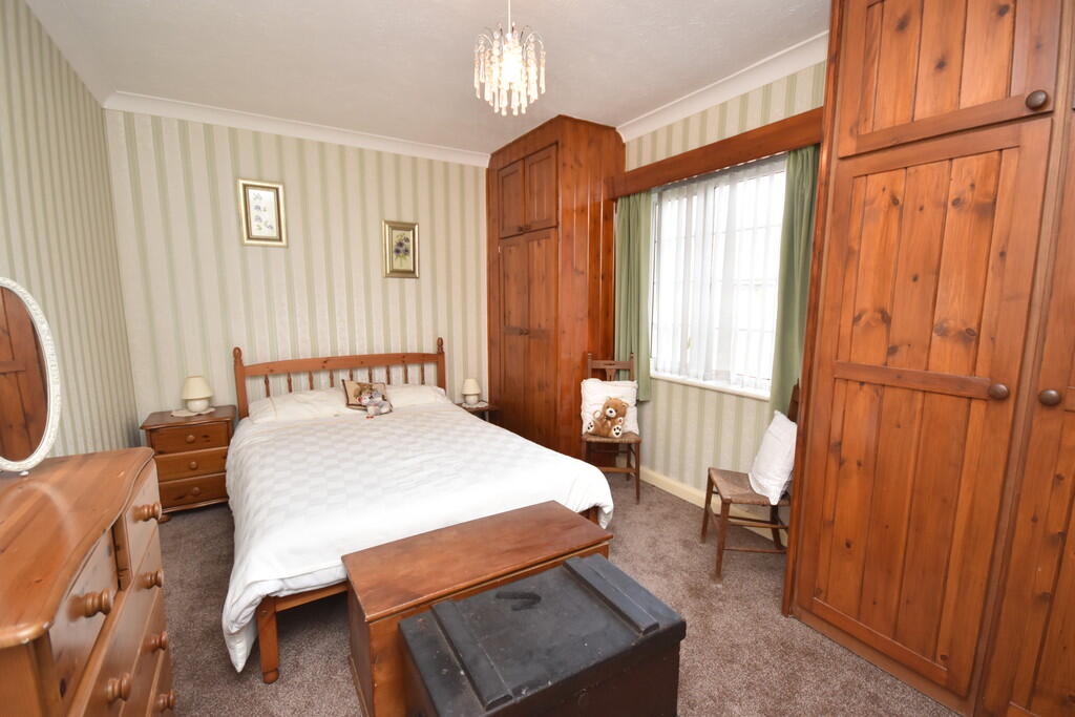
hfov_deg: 100.4
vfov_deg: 77.3
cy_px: 358
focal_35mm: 15
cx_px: 538
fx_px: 448
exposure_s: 1/125
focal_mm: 10
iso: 800
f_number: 4
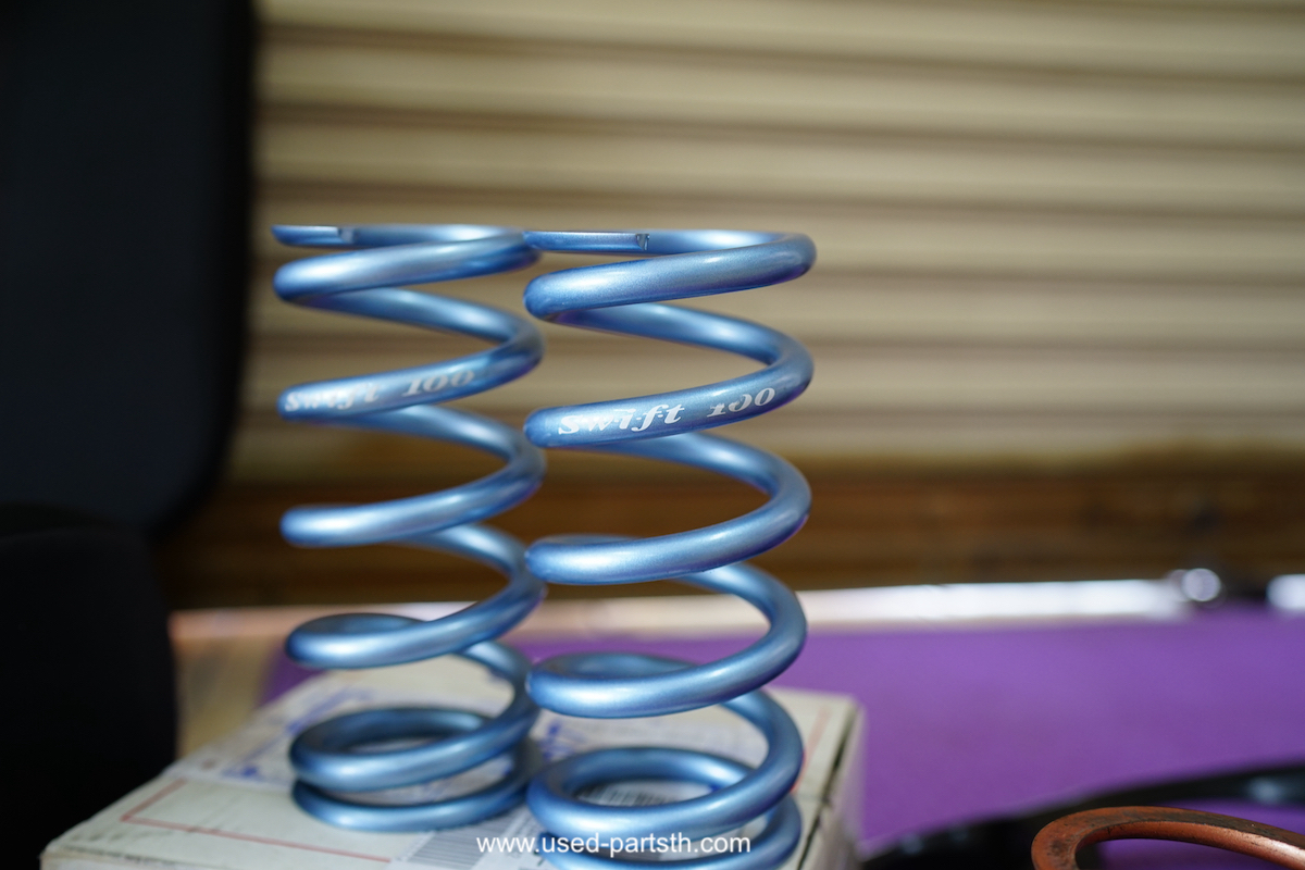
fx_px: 1269
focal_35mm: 35
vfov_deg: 37.9
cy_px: 435
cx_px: 652
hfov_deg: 54.4
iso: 500
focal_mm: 35
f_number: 2.8
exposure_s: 1/60
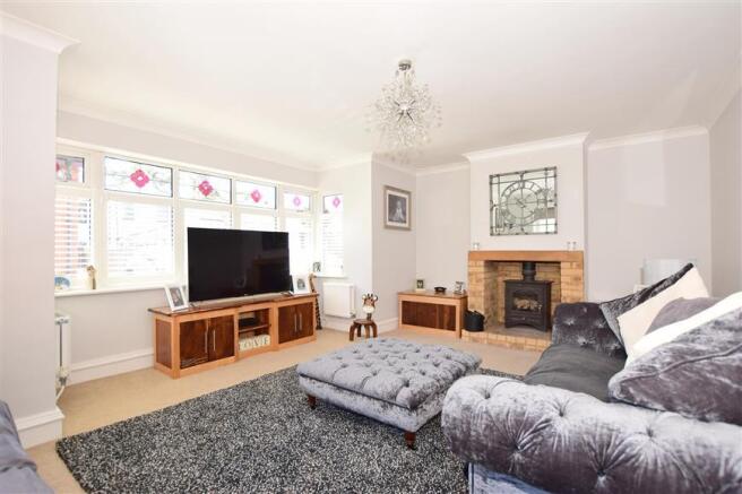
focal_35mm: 15
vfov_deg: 77.3
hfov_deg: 100.4
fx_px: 309
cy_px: 247
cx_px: 371
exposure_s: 1/40
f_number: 5
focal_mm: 10
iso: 200
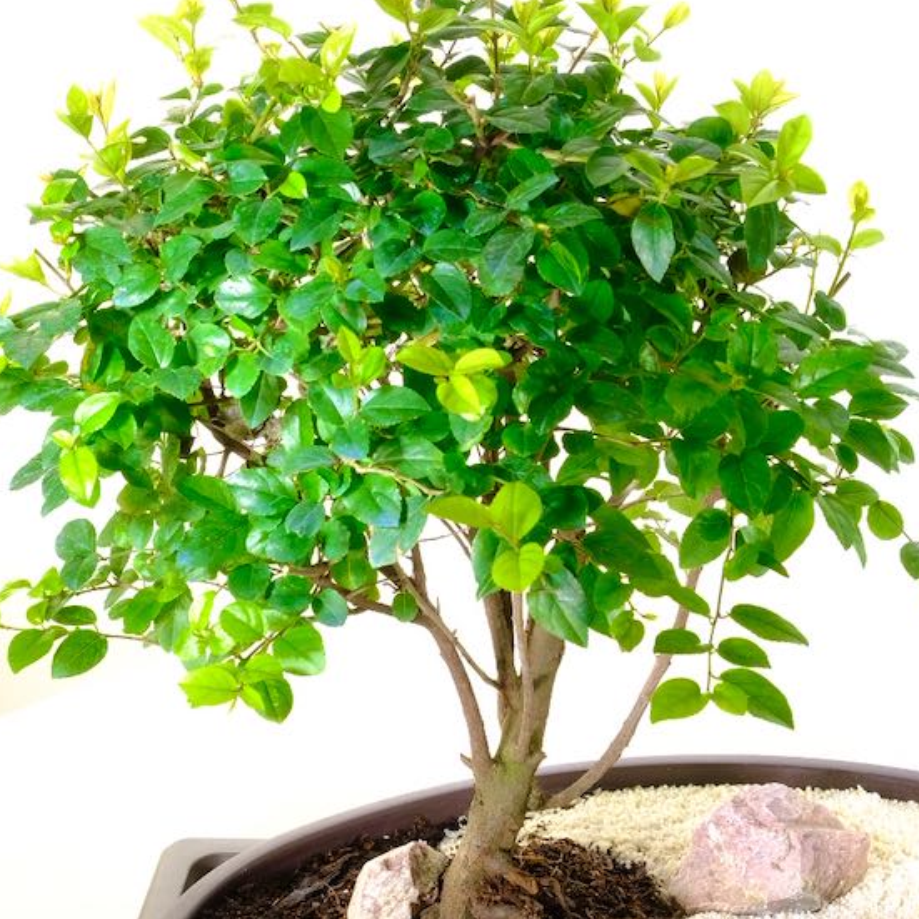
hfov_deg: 20.7
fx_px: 2493
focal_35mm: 83
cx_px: 685
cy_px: 415
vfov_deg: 20.9
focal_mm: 27.7
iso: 1000
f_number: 11
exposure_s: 1/15
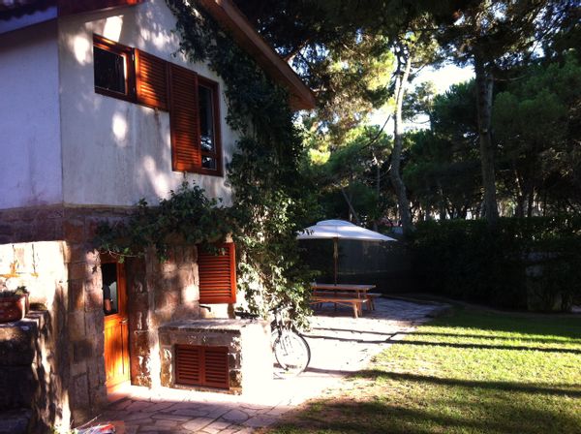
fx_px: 587
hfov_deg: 52.7
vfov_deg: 40.6
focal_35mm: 35
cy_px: 217
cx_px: 290
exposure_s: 1/120
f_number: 2.8
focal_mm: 3.85
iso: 100
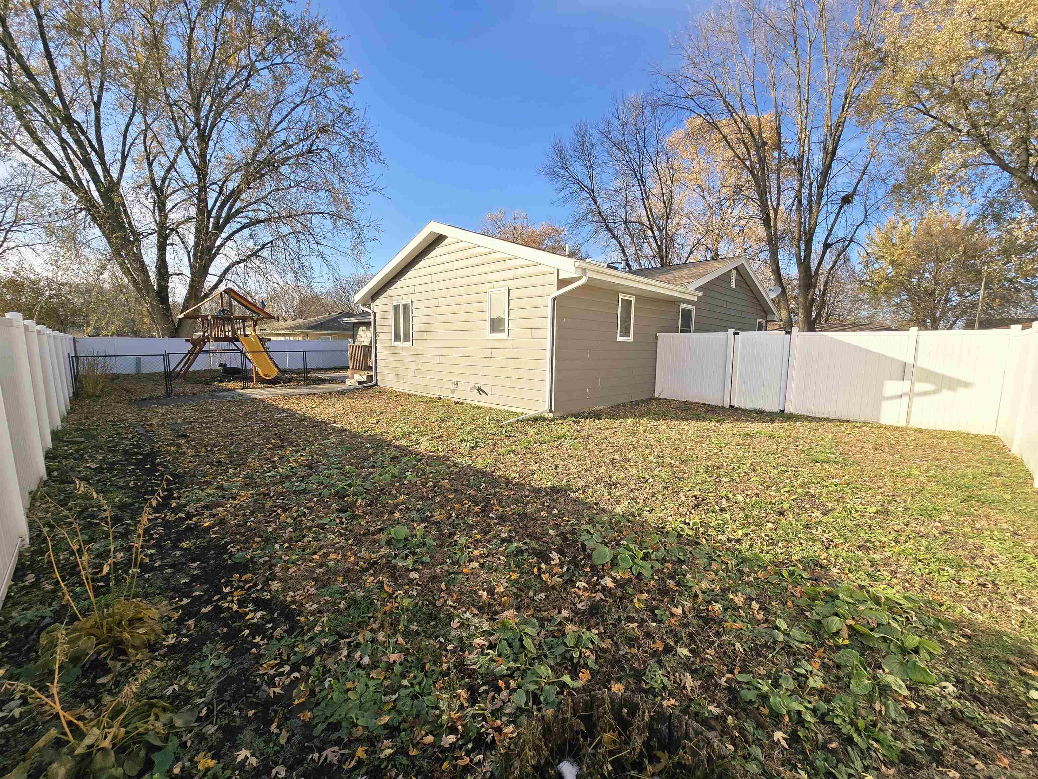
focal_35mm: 13
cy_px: 390
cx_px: 519
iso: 50
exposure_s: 1/1399
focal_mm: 2.2
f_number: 2.2
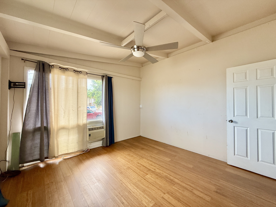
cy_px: 104
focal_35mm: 14
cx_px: 138
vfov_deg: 85.7
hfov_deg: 102.1
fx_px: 112
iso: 100
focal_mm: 2.22
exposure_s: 1/99
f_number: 2.2
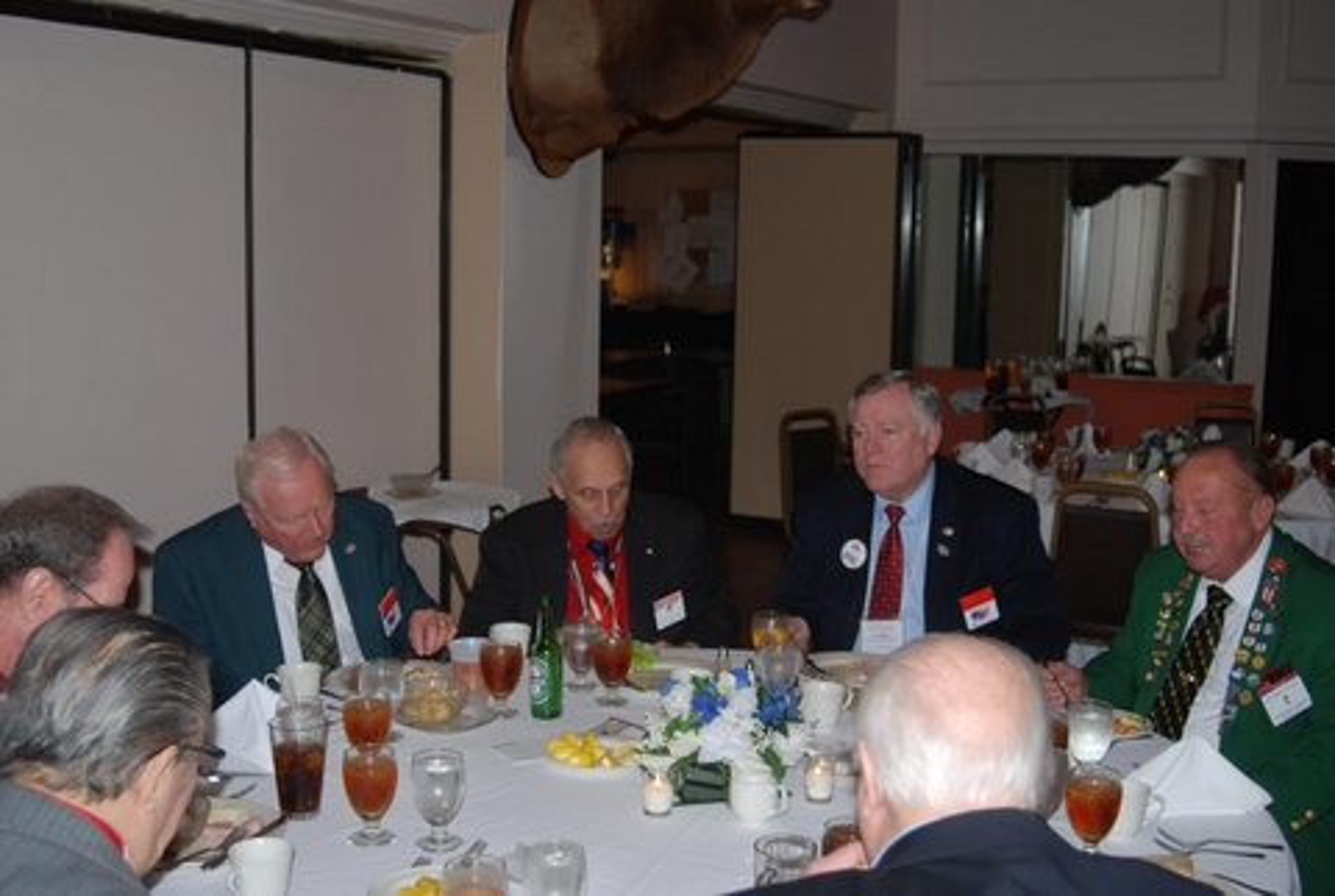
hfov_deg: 46.3
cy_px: 448
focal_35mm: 42
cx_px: 668
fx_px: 1560
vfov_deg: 32.0
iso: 125
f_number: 3.5
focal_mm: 28
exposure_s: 1/60
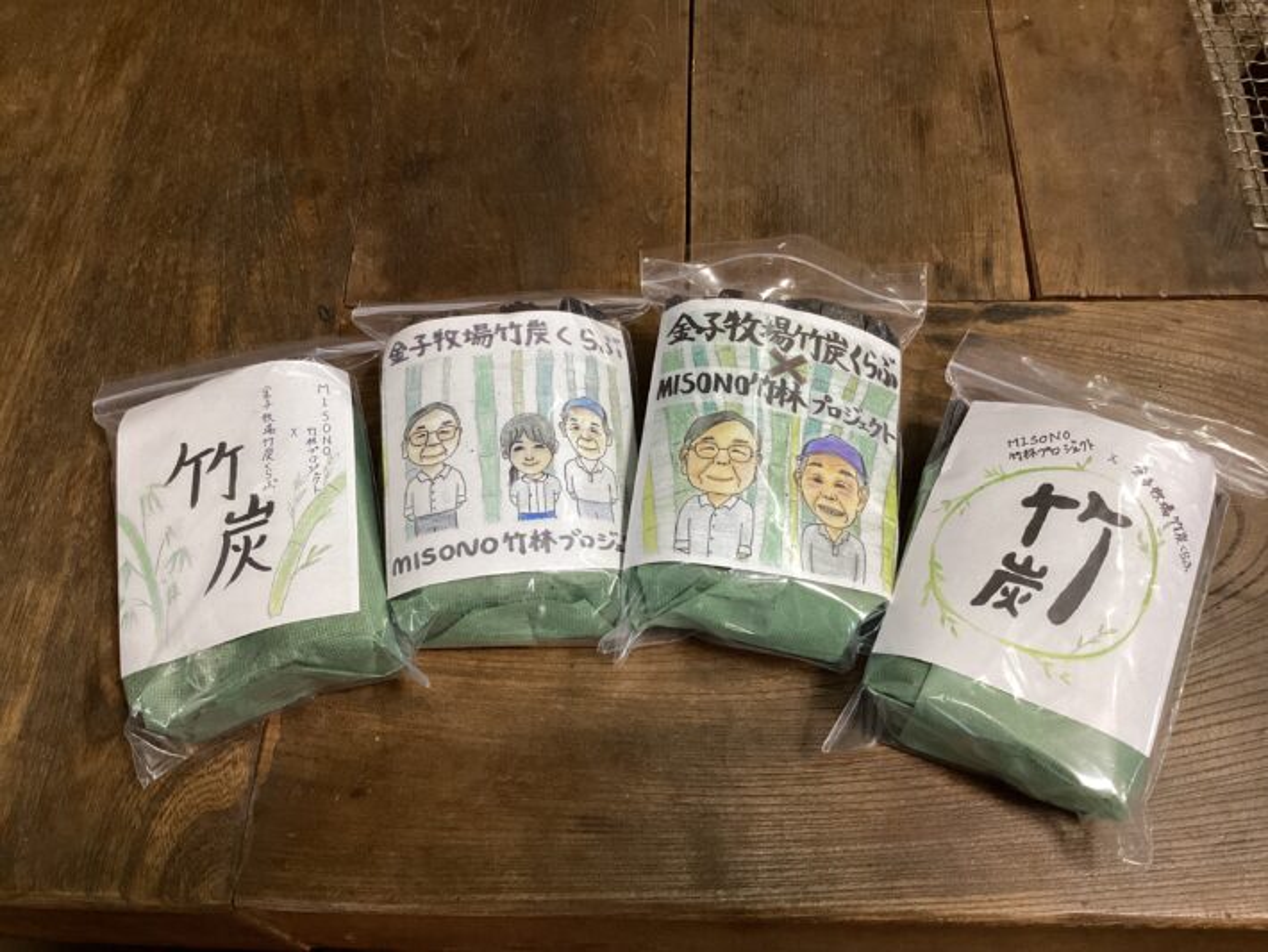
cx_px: 634
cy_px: 476
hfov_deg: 58.3
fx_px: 1136
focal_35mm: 31
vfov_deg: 45.5
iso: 200
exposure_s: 1/50
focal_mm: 3.3
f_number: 2.4
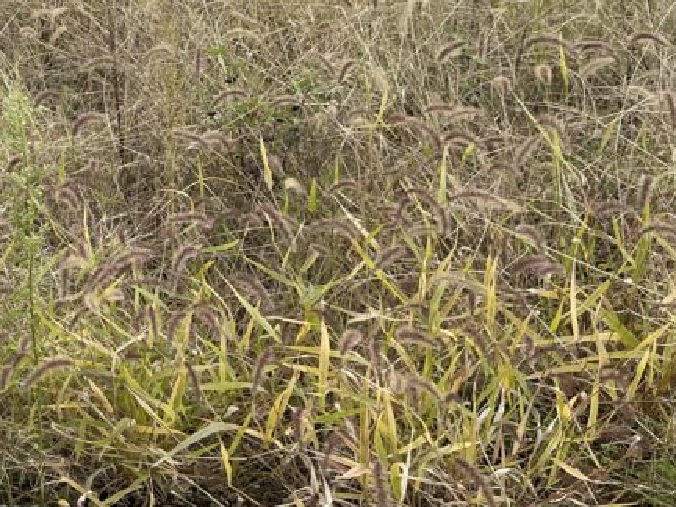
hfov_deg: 22.1
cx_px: -316
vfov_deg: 18.9
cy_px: -78
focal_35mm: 74
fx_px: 1445
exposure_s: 1/2049
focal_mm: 5.1
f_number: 1.6
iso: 32
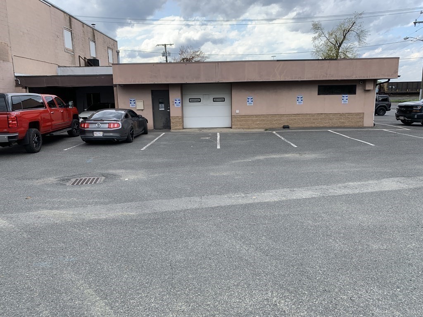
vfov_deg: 53.1
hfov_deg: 67.3
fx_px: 318
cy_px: 158
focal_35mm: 26
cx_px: 212
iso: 25
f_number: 1.8
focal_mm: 4.25
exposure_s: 1/537
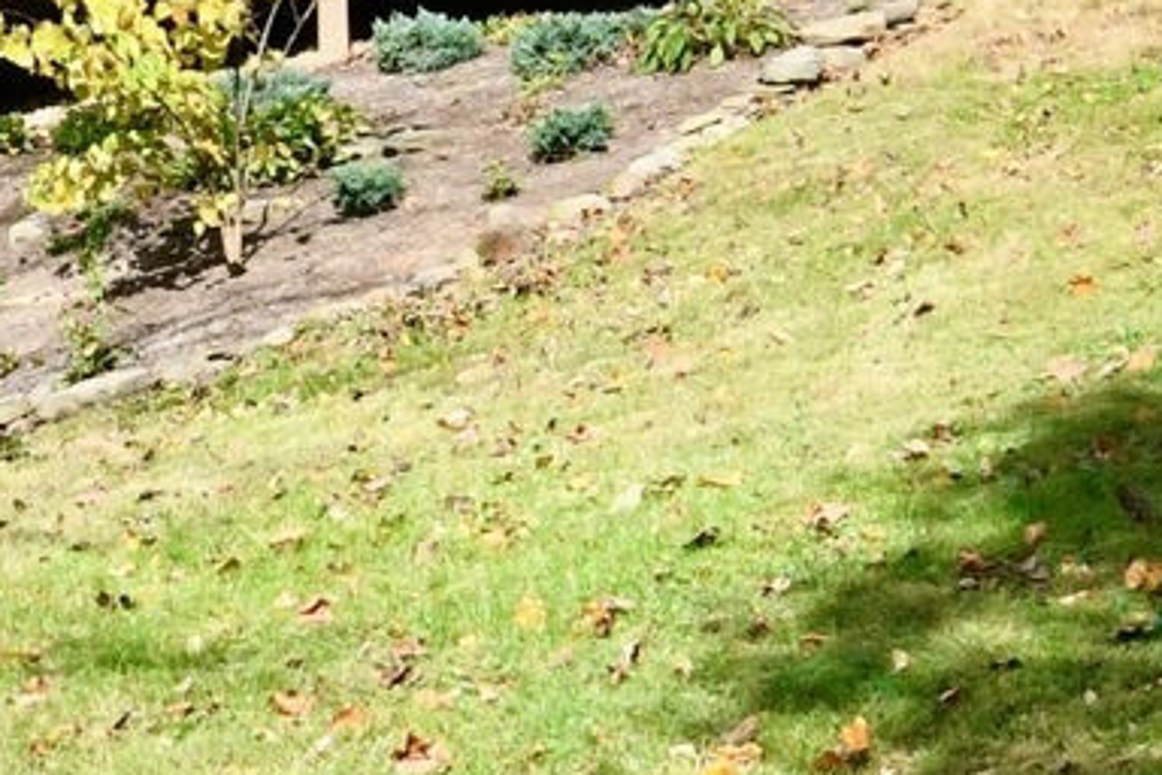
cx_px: -227
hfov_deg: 17.4
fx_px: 3615
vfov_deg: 12.2
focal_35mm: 112
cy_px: 493
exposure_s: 1/640
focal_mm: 14
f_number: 13
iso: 640
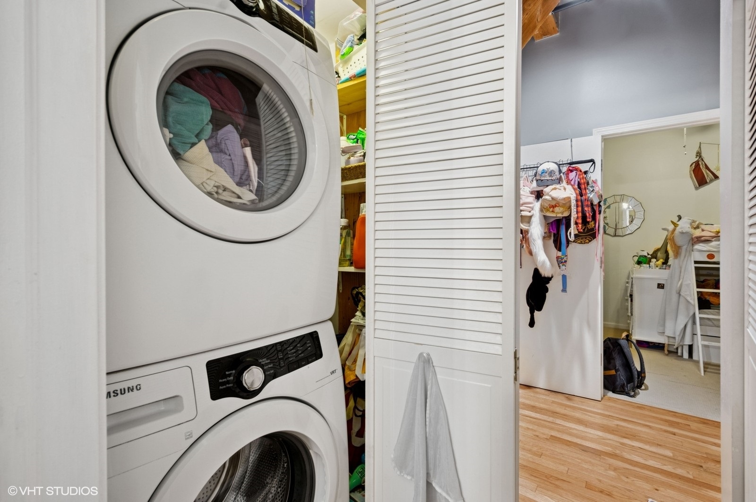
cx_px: 378
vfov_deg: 77.2
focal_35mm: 15
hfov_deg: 100.5
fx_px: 315
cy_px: 251
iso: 200
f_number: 11
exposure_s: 1
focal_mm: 10
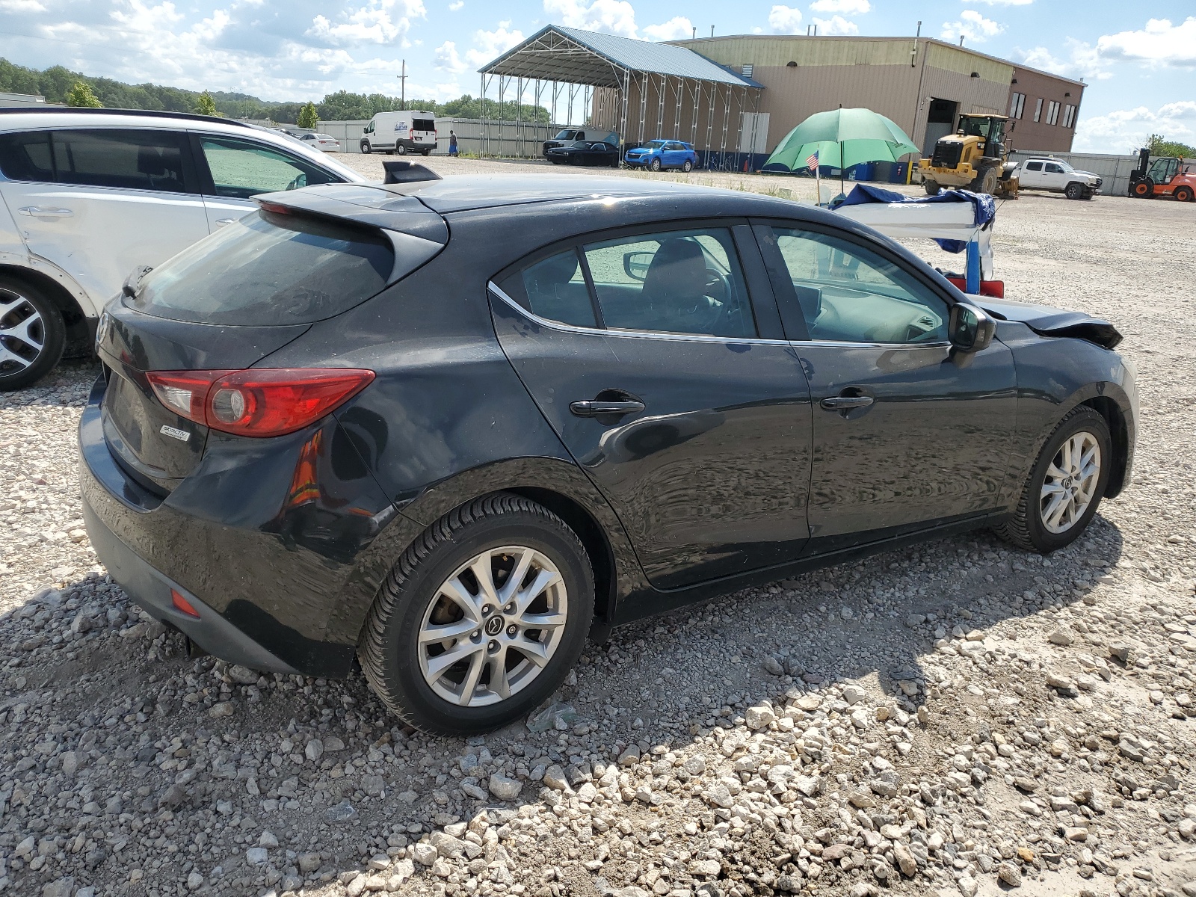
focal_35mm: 26
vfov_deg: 53.1
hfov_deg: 67.3
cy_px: 448
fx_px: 898
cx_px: 598
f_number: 1.5
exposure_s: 1/3333
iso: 50
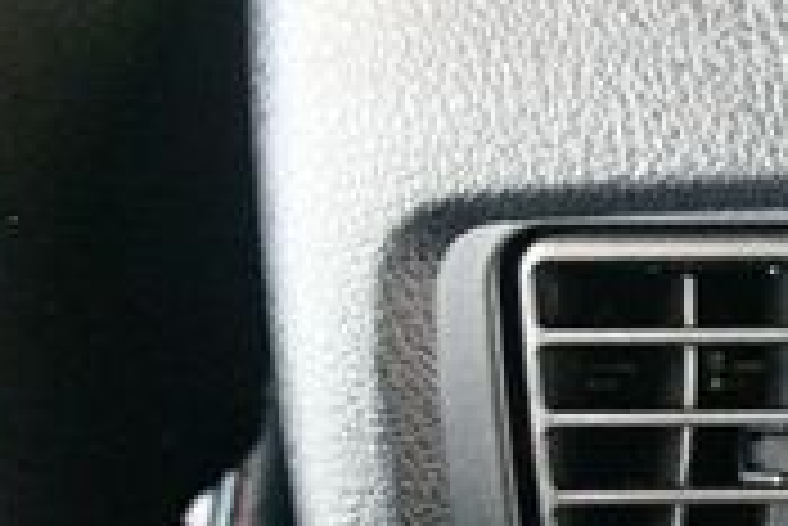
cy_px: 625
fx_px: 2716
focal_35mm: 124
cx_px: 1027
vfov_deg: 10.9
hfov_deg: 15.7
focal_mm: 23
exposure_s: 1/13
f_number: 3.8
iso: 12800
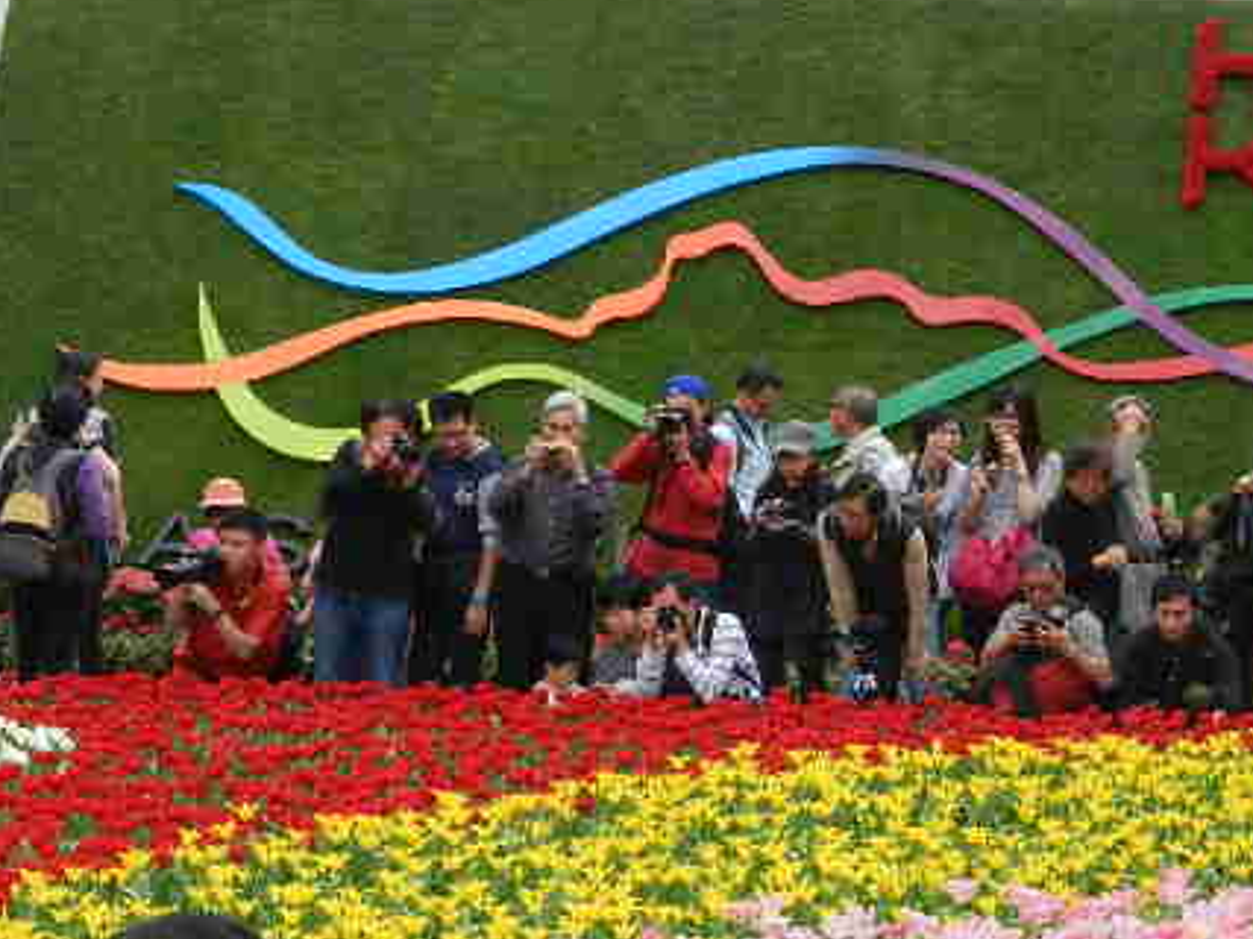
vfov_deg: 9.3
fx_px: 5754
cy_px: 470
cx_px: 924
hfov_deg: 12.4
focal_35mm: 159
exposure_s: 1/200
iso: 160
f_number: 5
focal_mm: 19.1
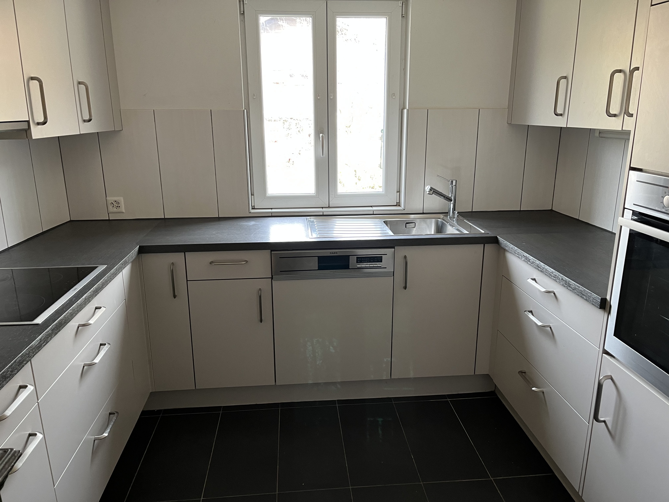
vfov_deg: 53.1
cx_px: 334
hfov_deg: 67.3
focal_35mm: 26
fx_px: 502
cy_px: 251
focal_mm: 5.1
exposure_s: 1/73
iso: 125
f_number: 1.6
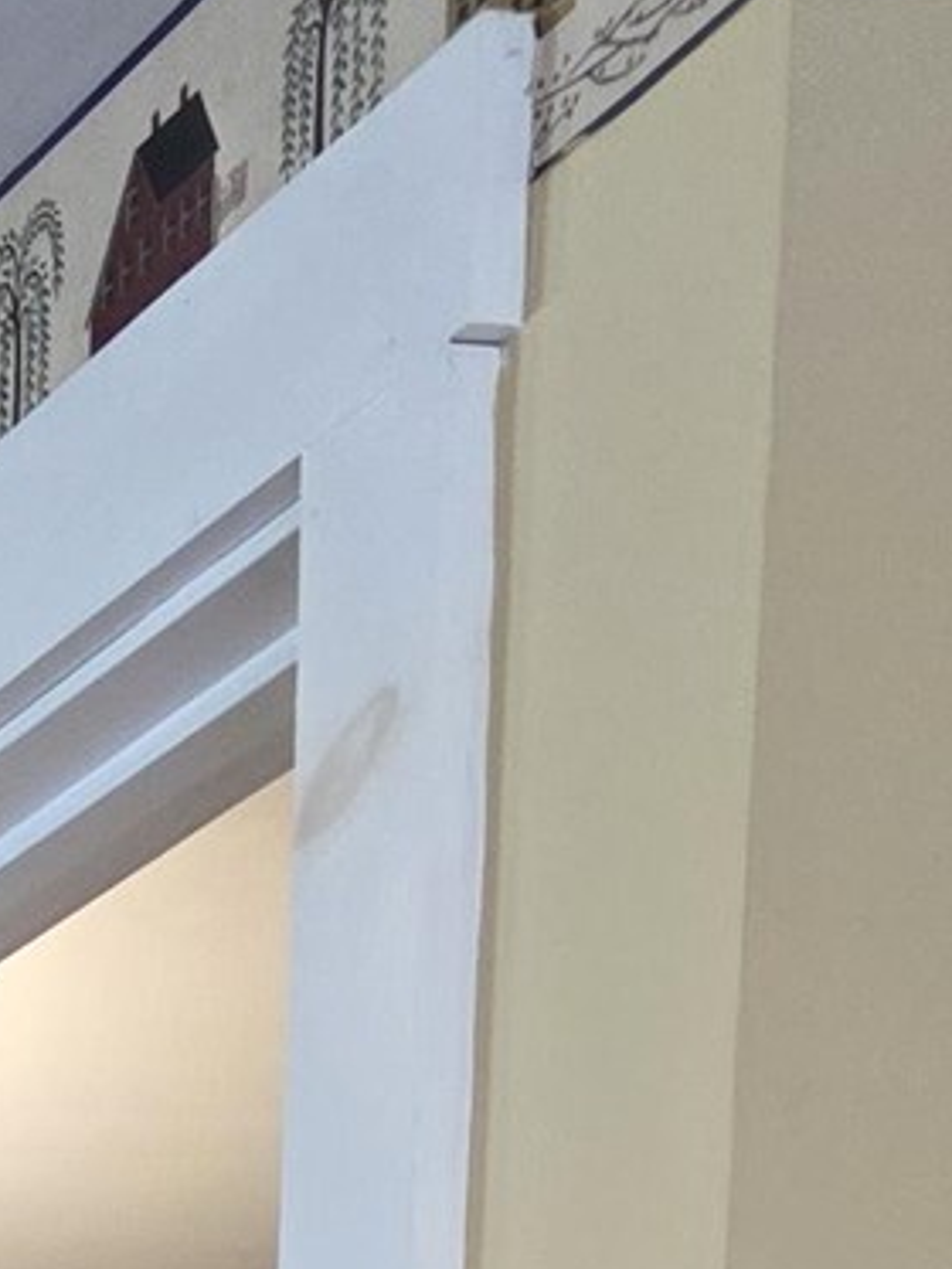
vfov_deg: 11.1
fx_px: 5204
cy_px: 3273
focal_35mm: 142
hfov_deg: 9.3
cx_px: -1384
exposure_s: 1/120
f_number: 1.7
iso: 320
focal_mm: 6.3
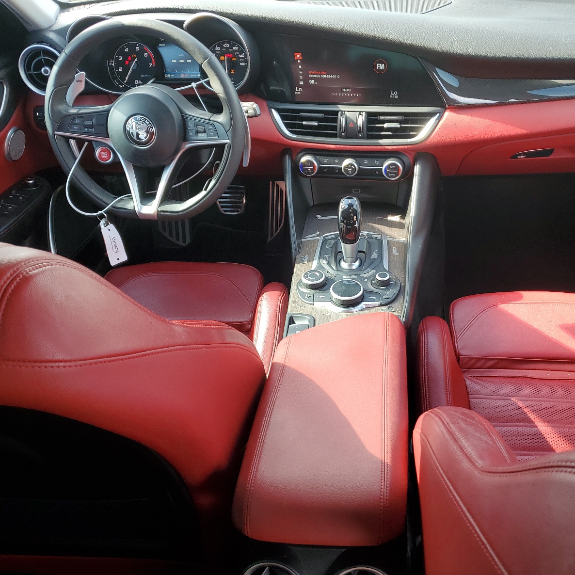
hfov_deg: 52.2
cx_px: 341
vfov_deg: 52.5
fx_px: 583
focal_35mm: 31
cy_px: 289
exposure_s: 1/120
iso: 50
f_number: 1.5
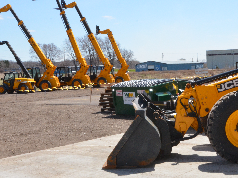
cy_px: 71
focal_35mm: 59
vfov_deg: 24.8
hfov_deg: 32.6
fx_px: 406
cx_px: 143
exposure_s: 1/250
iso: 1250
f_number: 22
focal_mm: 24
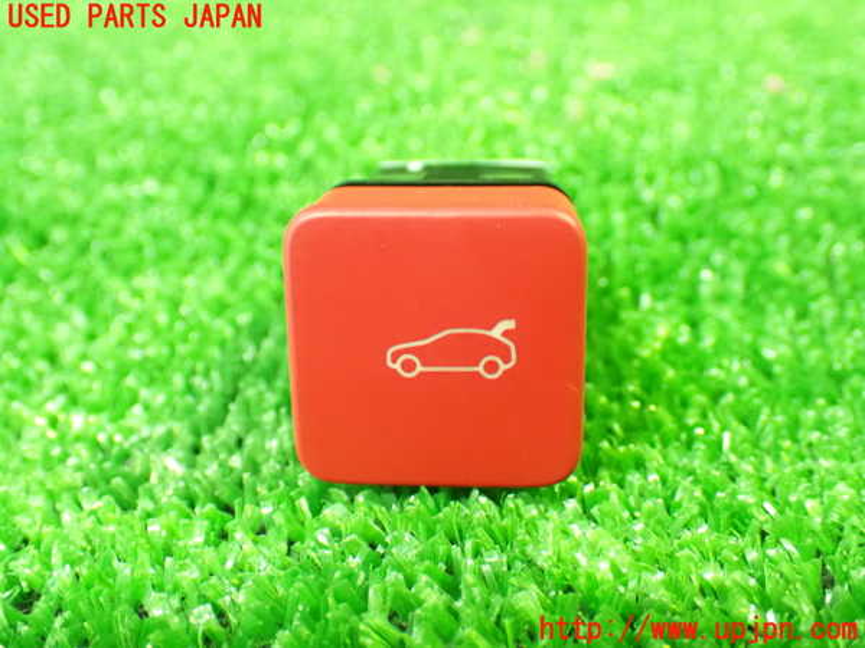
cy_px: 324
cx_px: 432
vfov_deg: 32.9
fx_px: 1099
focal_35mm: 44
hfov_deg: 42.9
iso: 1600
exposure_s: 1/30
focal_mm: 7.84
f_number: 2.9
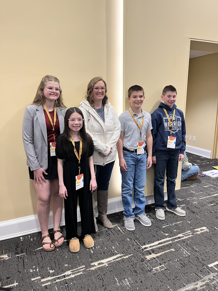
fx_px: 218
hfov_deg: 53.1
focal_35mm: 26
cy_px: 146
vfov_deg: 67.3
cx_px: 109
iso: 125
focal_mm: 5.1
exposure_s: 1/67
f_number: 1.6
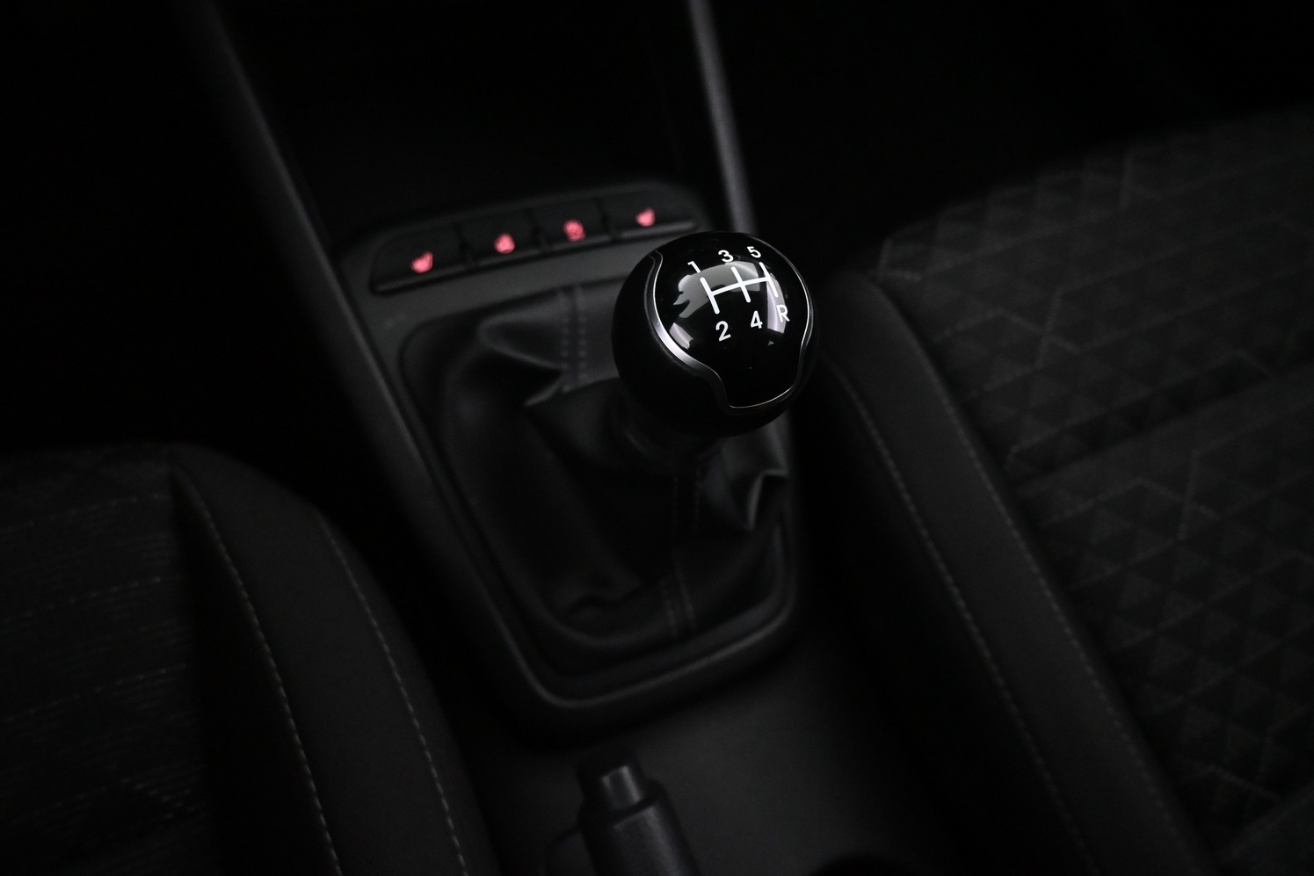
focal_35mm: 26
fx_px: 949
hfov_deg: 69.4
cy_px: 406
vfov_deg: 49.5
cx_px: 654
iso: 5000
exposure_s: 1/60
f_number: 3.5
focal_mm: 16
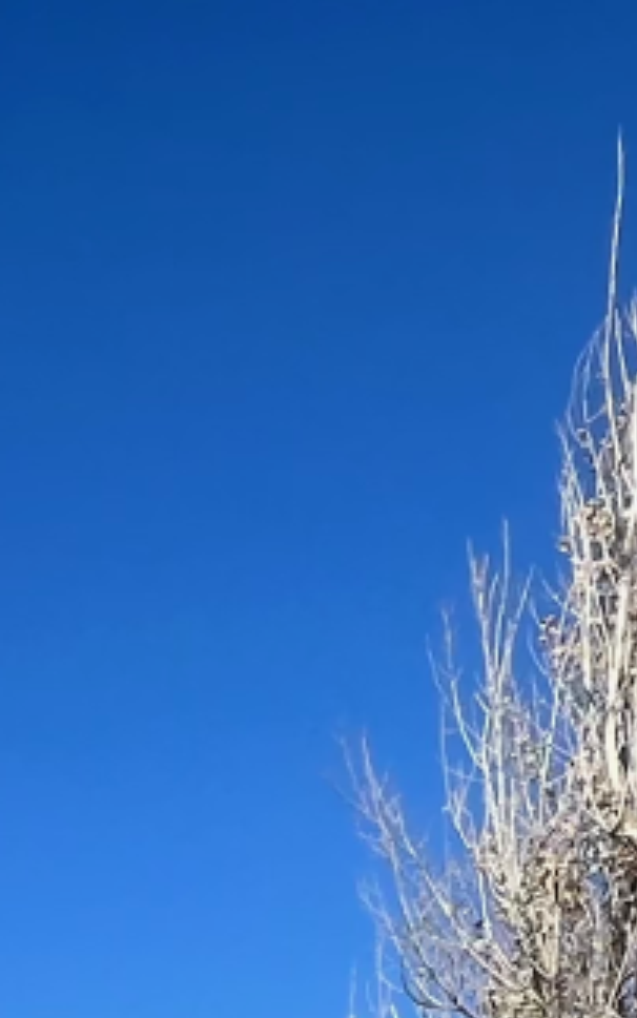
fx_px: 2277
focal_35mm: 82
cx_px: -643
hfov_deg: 13.6
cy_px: 1784
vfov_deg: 19.5
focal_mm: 1.57
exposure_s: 1/1783
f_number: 1.8
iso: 32
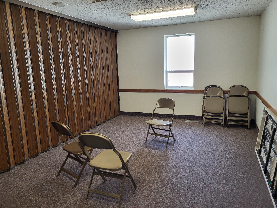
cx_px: 138
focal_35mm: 26
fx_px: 208
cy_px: 104
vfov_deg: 53.1
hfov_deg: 67.3
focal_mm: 5.4
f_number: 1.8
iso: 160
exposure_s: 1/40
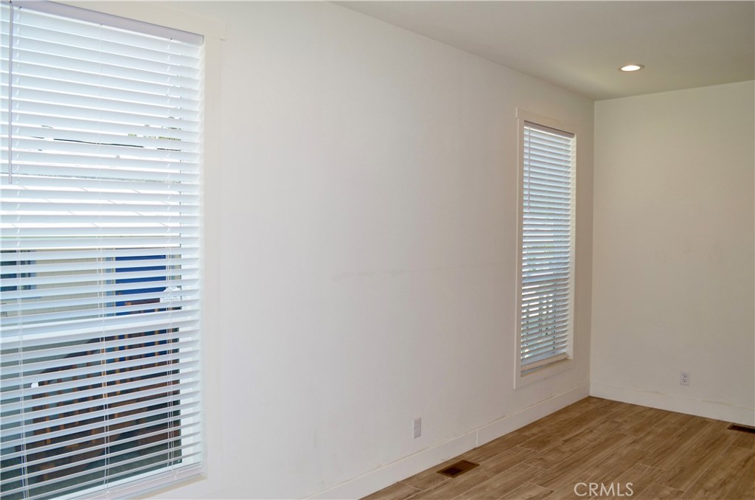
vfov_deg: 47.7
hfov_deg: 67.5
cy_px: 250
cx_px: 378
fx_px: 565
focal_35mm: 27
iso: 200
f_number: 6.3
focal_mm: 18
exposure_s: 1/60
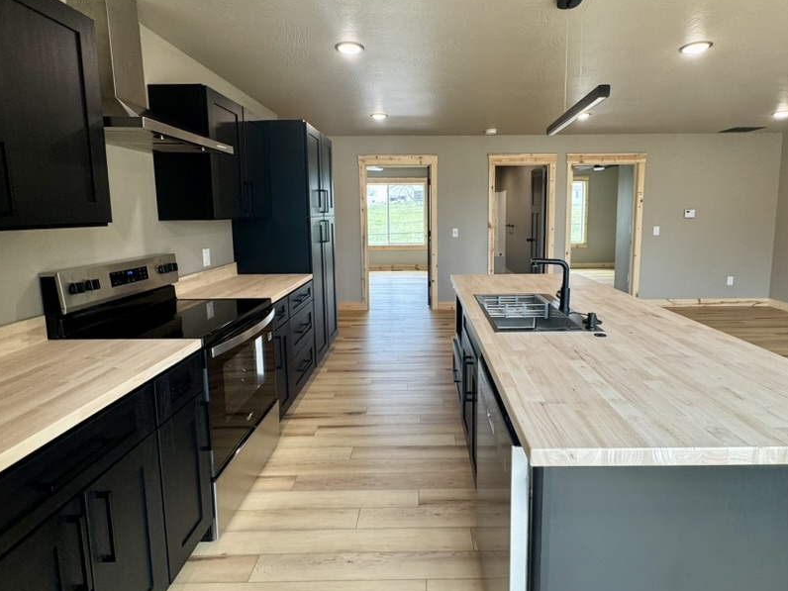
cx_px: 423
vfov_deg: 71.3
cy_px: 256
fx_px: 410
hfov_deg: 87.6
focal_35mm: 18
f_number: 2.2
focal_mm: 2.22
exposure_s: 1/120
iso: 160
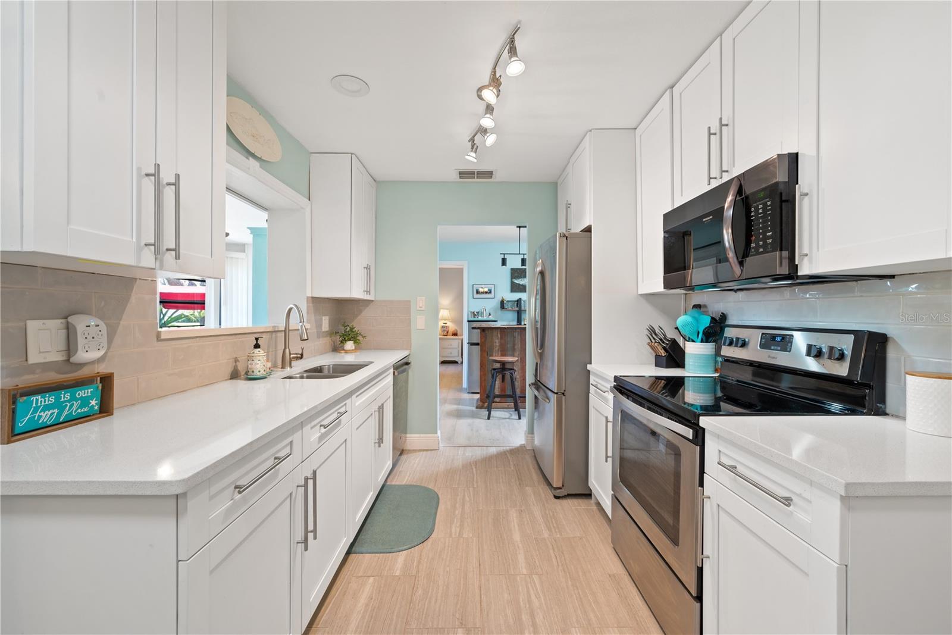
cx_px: 476
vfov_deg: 81.2
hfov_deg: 104.2
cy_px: 318
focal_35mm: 14
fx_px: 370
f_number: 9
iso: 250
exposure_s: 1/1.67
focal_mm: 14
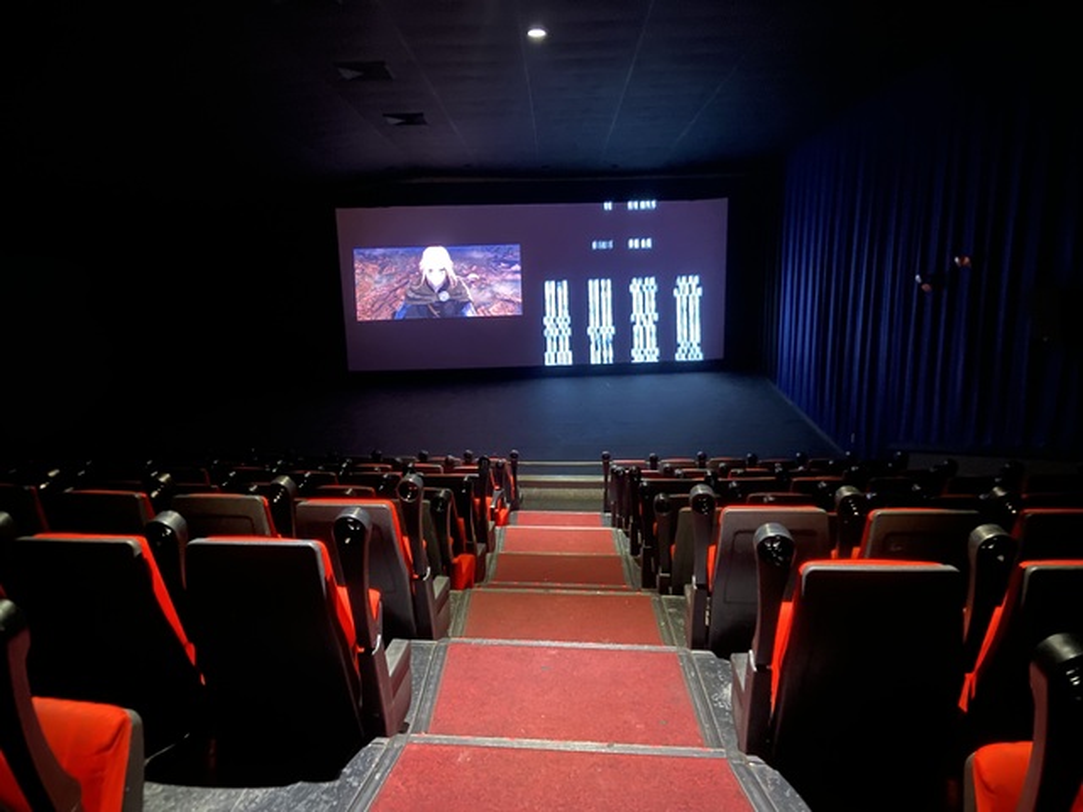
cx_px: 542
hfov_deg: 67.3
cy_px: 406
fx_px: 813
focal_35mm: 26
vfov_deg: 53.1
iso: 640
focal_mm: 4.25
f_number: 1.8
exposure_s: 1/4
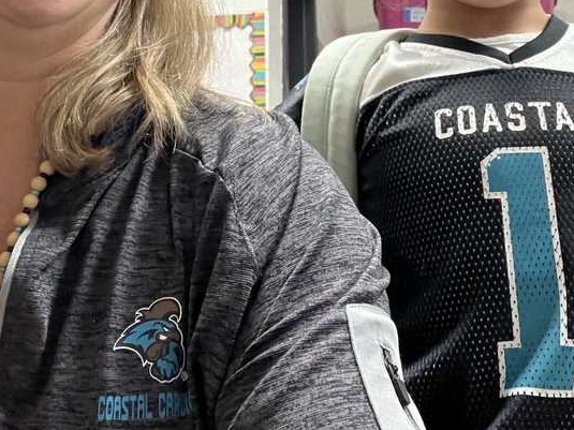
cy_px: 47
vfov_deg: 31.4
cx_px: 286
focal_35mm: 44
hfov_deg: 43.0
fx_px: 729
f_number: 2.2
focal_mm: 2.71
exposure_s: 1/40
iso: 400
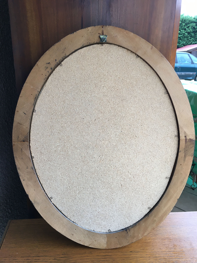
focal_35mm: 29
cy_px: 132
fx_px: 220
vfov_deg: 61.7
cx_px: 98
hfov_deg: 48.2
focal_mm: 4.15
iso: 50
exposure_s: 1/33
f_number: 2.2
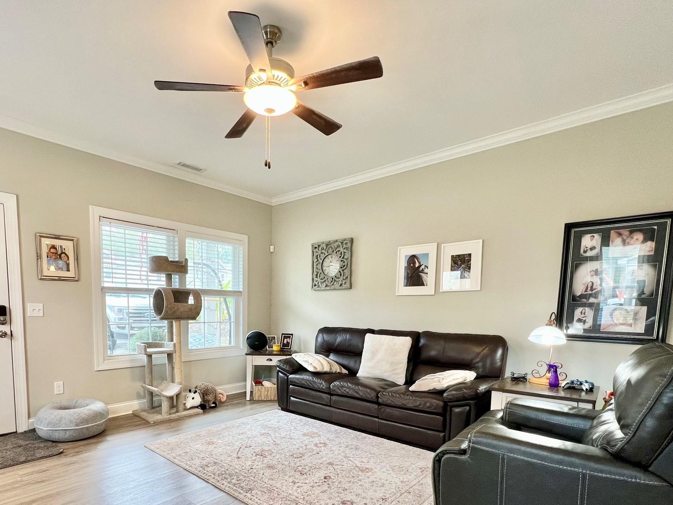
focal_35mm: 18
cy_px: 347
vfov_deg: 69.0
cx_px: 283
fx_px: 350
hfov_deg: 87.1
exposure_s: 1/60
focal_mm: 1.57
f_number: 1.8
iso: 160
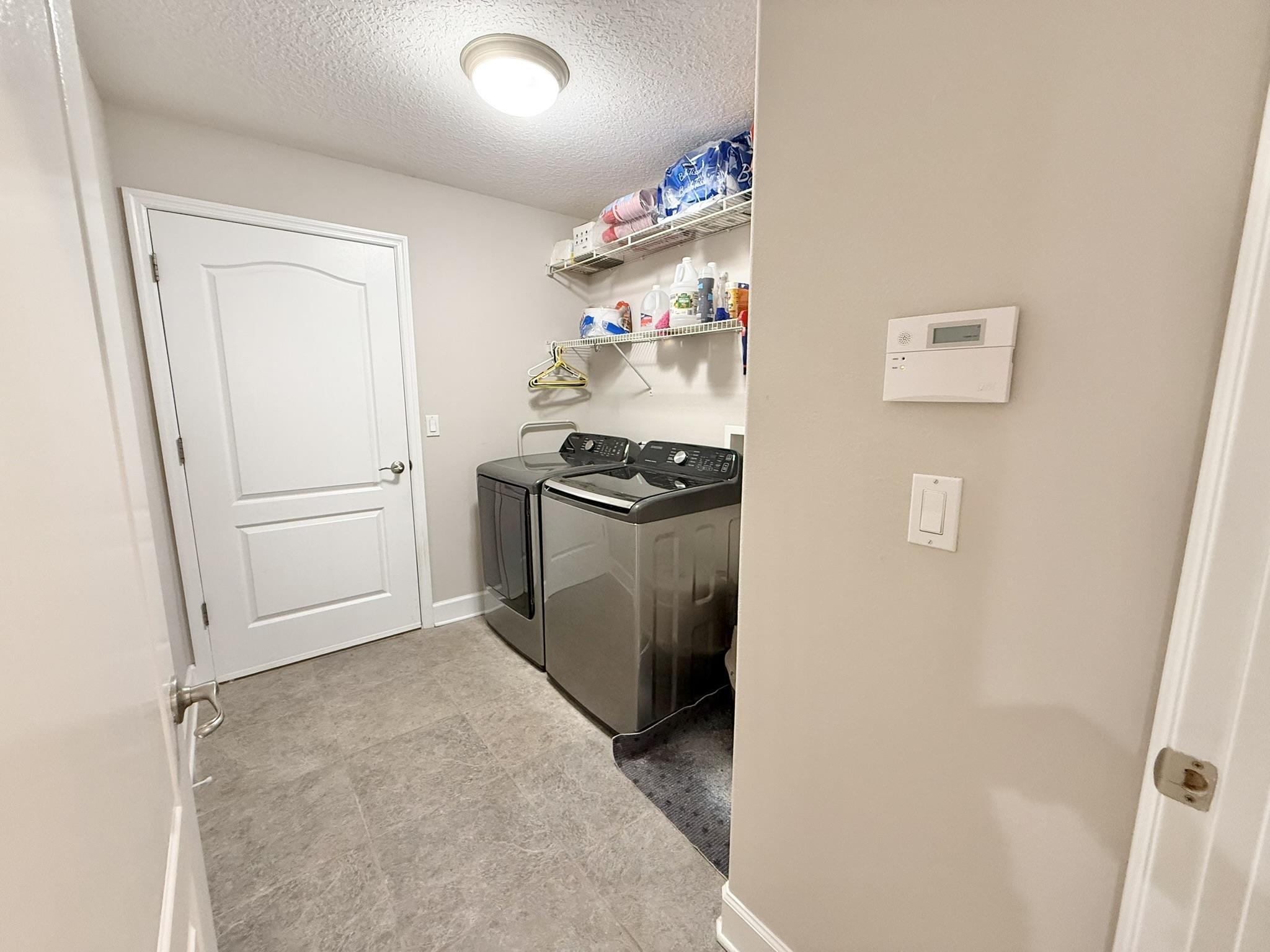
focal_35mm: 14
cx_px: 635
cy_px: 476
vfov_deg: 85.7
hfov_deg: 102.1
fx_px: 514
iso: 320
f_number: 2.2
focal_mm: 2.22
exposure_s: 1/60
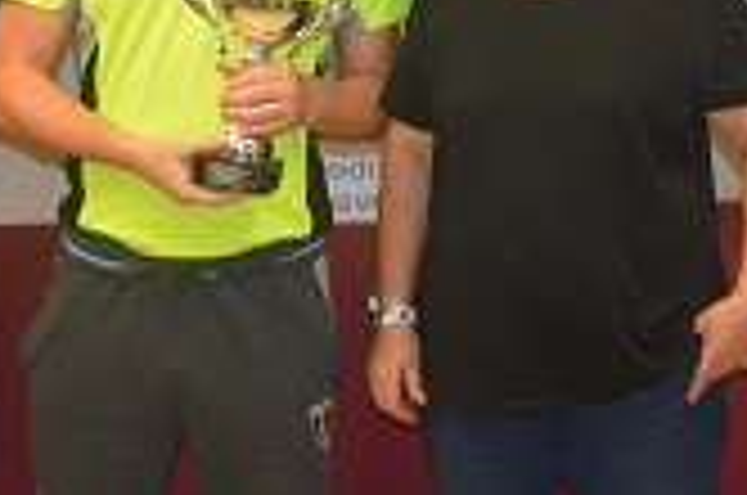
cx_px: 432
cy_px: -76
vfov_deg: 11.9
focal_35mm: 112
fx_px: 2324
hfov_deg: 18.3
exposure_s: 1/60
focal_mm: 31
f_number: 4.2
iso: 640
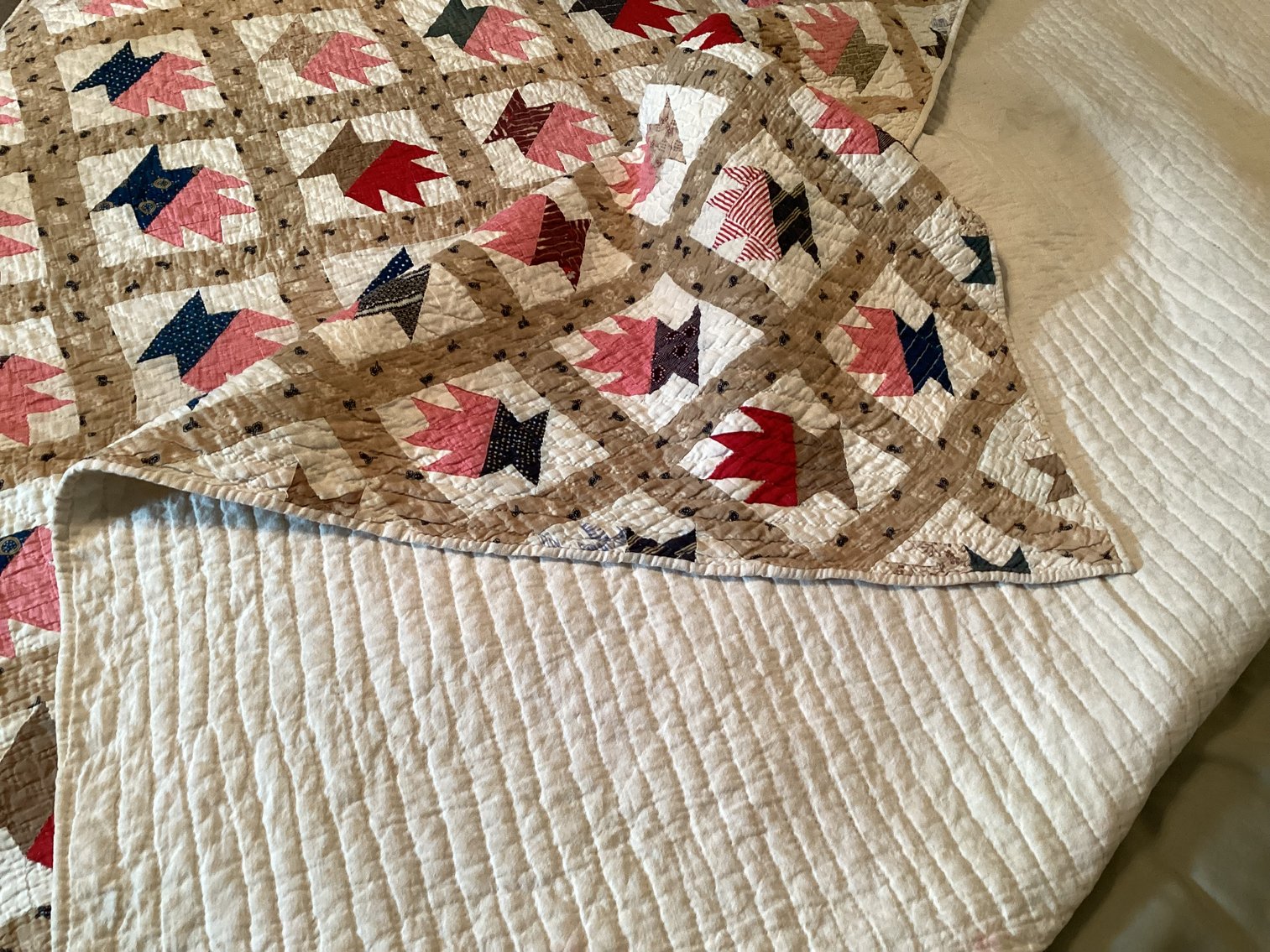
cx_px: 635
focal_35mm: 31
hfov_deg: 58.3
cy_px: 476
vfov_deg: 45.4
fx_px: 1137
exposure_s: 1/50
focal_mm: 3.3
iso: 160
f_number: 2.4
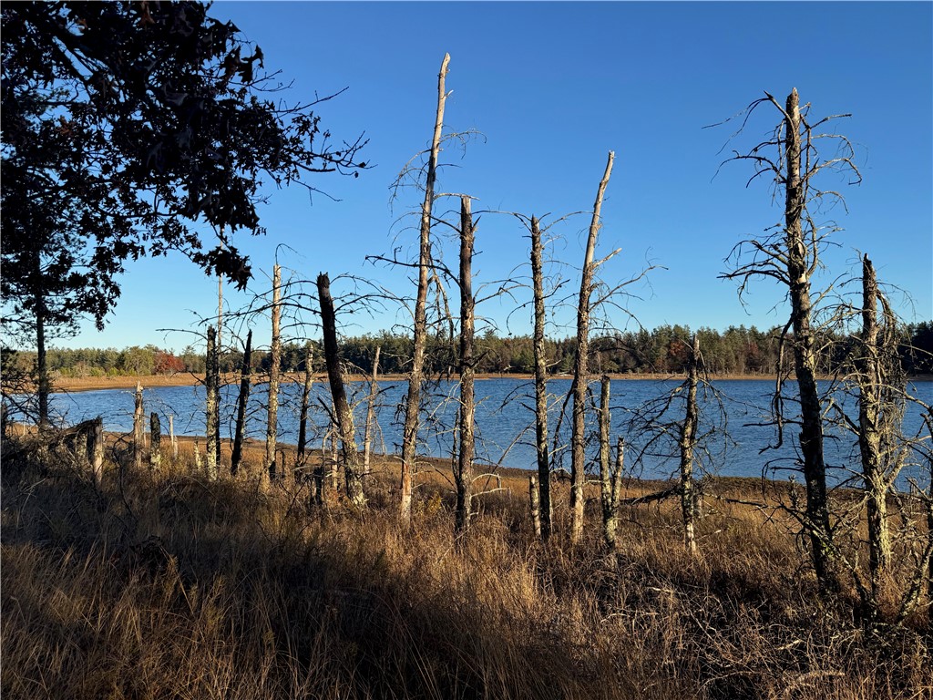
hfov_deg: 71.6
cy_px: 350
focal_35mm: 24
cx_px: 466
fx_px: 647
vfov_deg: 56.8
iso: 80
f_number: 1.78
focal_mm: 6.76
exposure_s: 1/2959
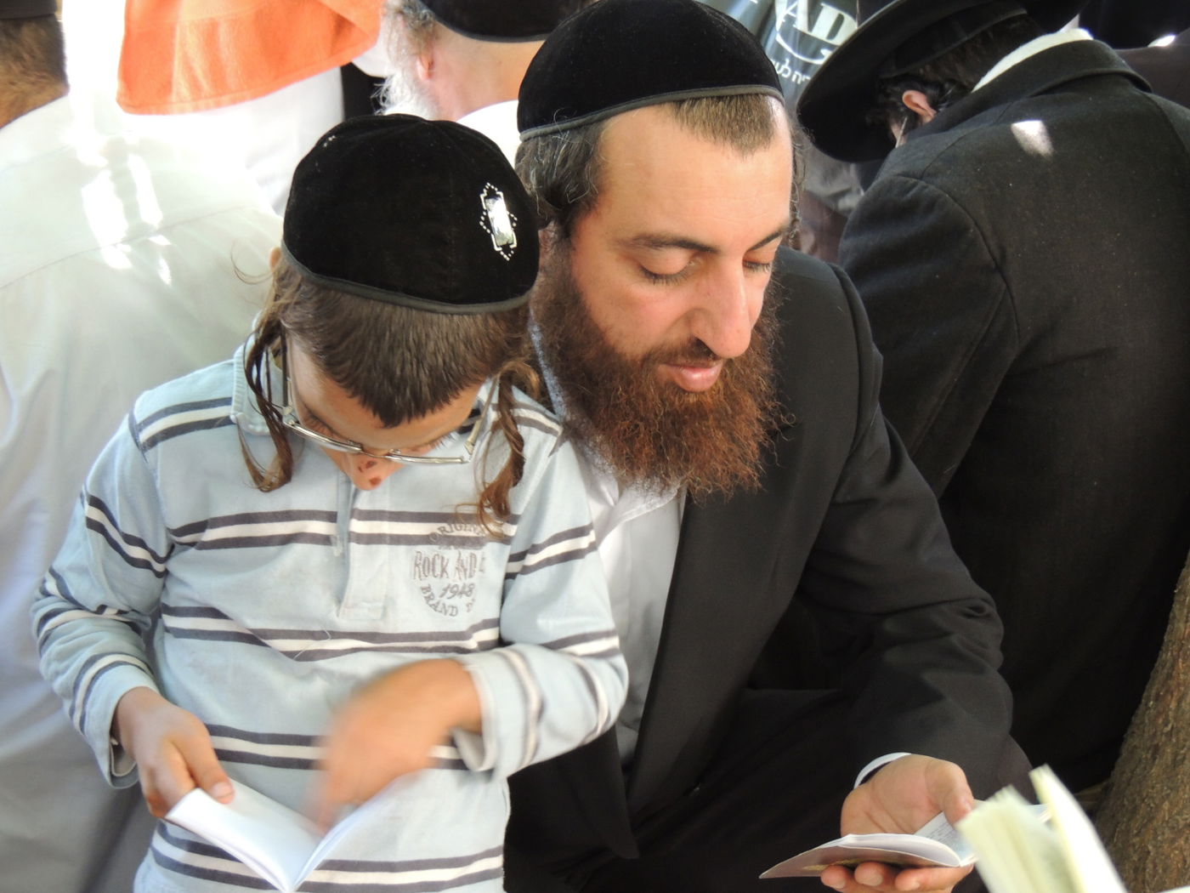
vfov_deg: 24.4
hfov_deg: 32.2
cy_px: 446
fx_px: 2063
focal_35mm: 60
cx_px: 595
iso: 400
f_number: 3.7
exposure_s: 1/40
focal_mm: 10.7
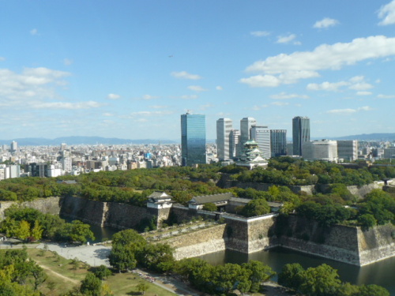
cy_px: 148
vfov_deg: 39.7
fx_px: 411
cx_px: 198
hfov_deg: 51.4
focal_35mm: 36
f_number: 5.6
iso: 100
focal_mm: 6
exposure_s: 1/250
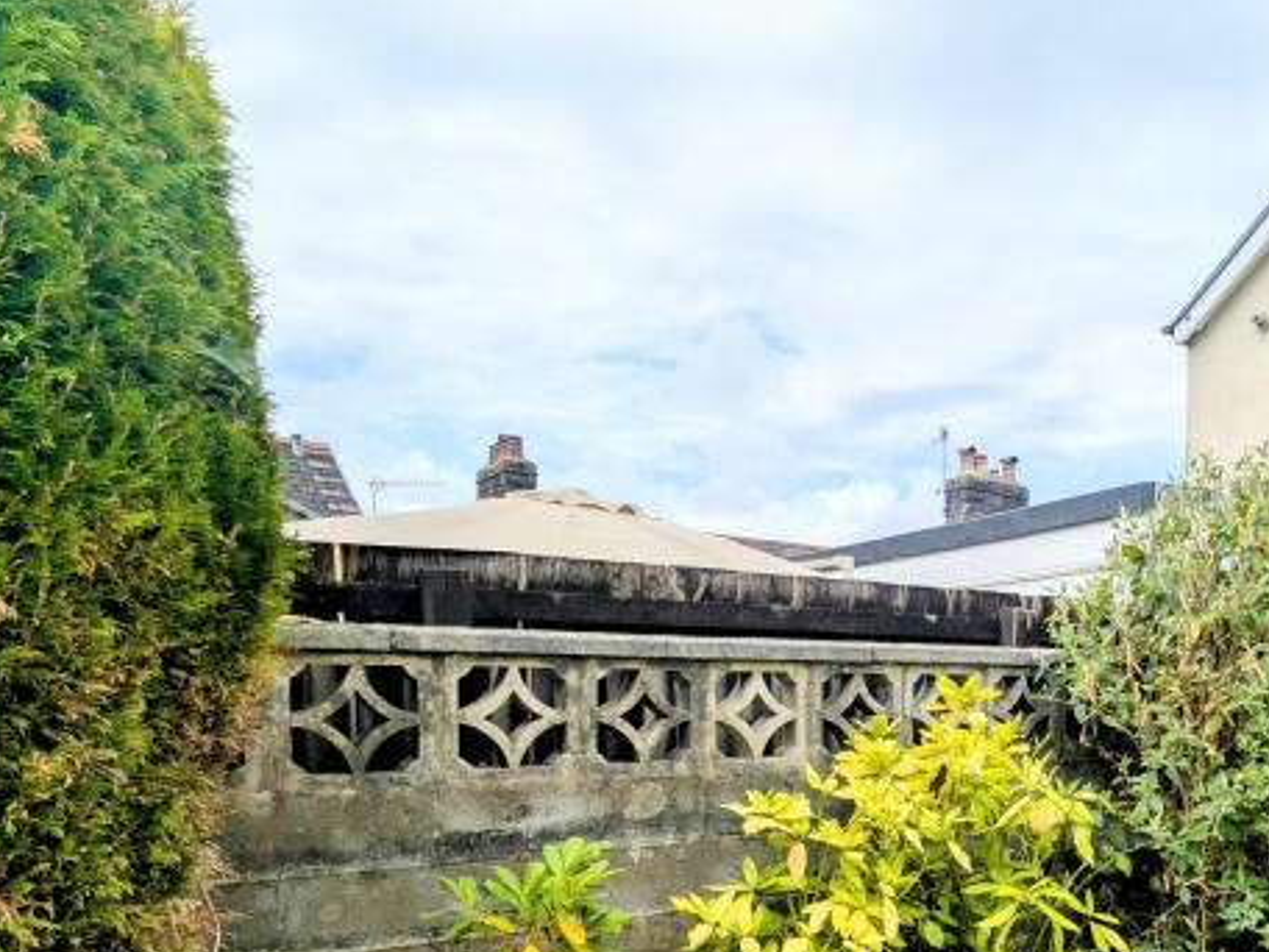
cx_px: 1032
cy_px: 750
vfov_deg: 48.7
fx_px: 990
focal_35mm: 27
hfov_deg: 59.6
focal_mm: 2.02
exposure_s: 1/3268
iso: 51
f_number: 1.7
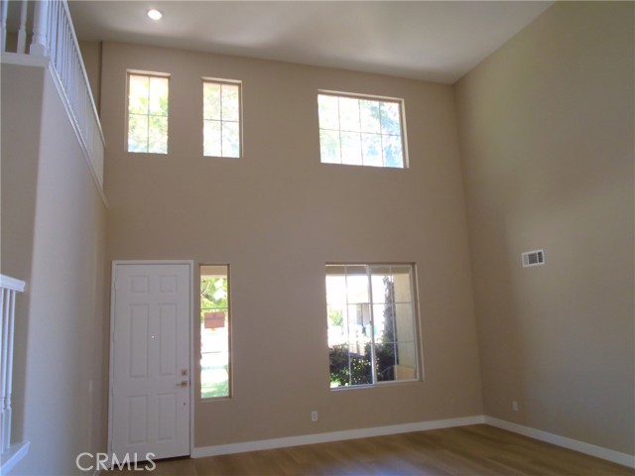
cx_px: 318
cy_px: 238
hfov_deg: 67.3
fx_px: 477
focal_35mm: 26
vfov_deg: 53.1
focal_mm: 4.6
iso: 100
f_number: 3.2
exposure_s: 1/30
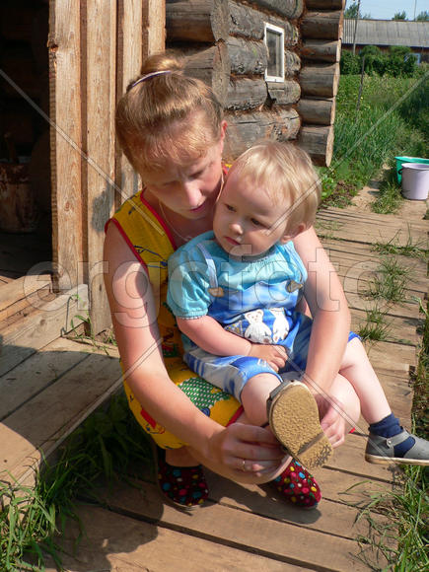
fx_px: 595
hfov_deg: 39.7
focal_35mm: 36
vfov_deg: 51.4
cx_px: 214
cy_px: 286
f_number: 4.6
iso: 80
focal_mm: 6
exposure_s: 1/500
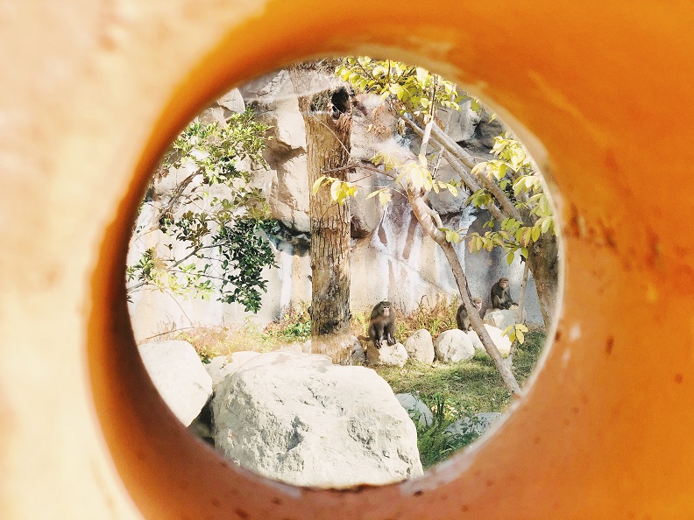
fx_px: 1043
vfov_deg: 28.0
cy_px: 260
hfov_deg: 36.8
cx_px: 347
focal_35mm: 52
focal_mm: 6
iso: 16
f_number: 2.4
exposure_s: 1/453
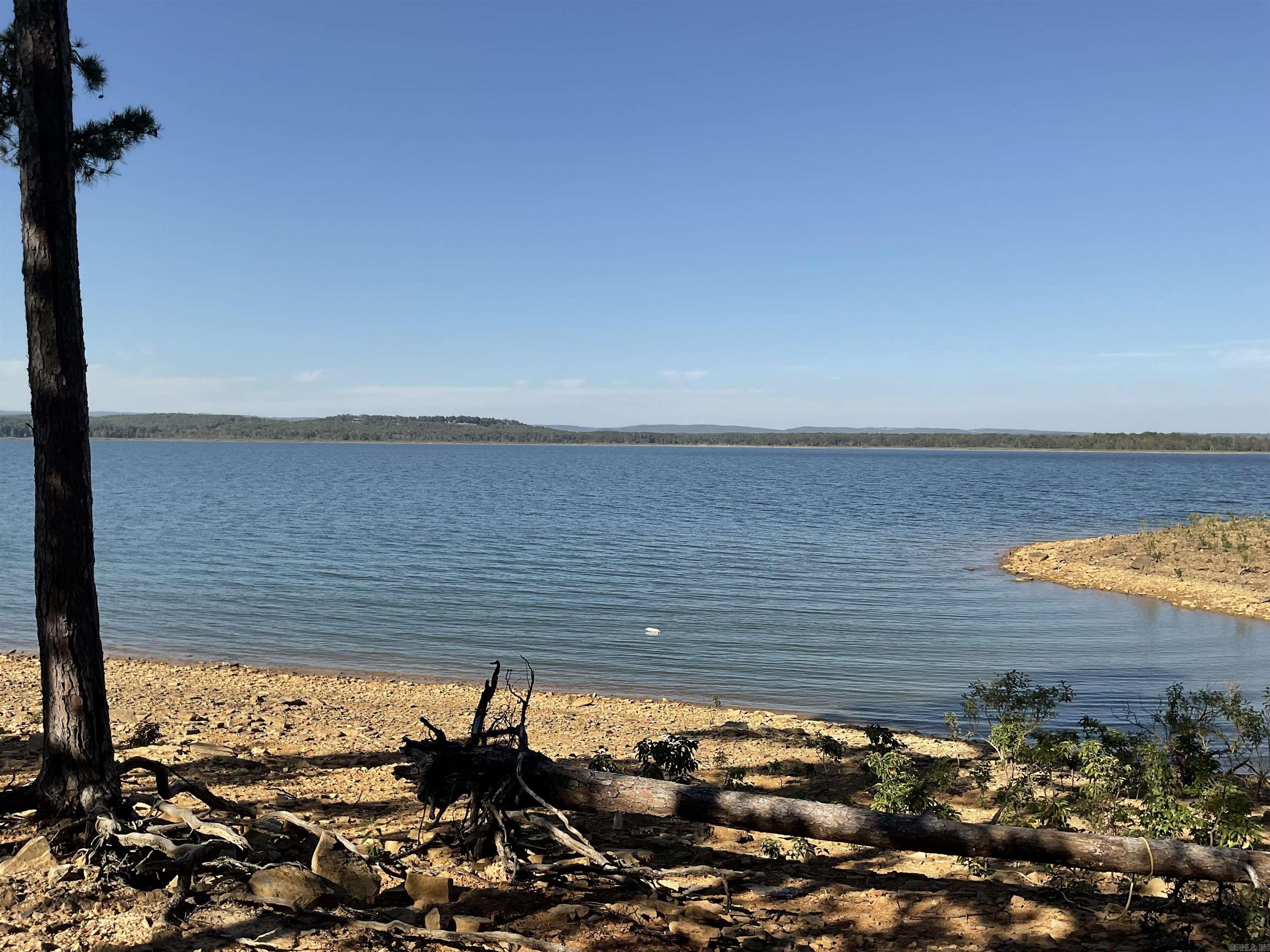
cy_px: 476
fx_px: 1064
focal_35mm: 29
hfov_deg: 61.7
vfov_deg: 48.2
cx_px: 635
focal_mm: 3
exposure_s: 1/2058
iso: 16
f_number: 1.8
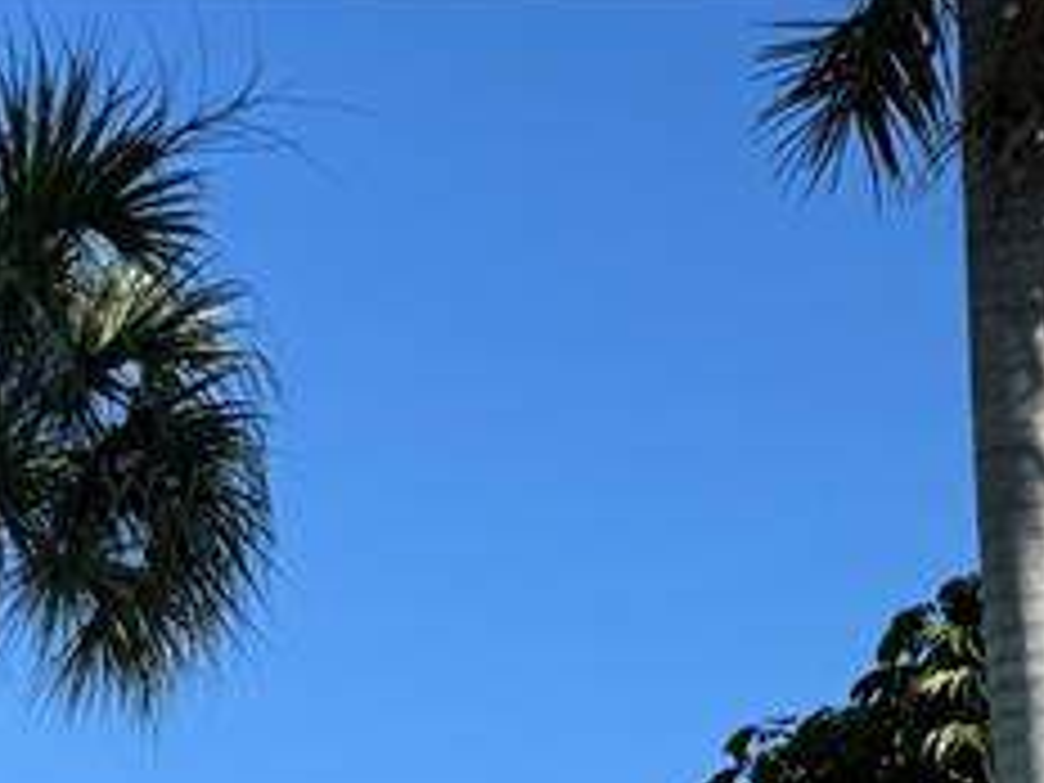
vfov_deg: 12.0
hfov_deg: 15.9
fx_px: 3197
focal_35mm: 106
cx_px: 1854
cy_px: 1706
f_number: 1.78
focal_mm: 6.76
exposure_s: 1/3247
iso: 80
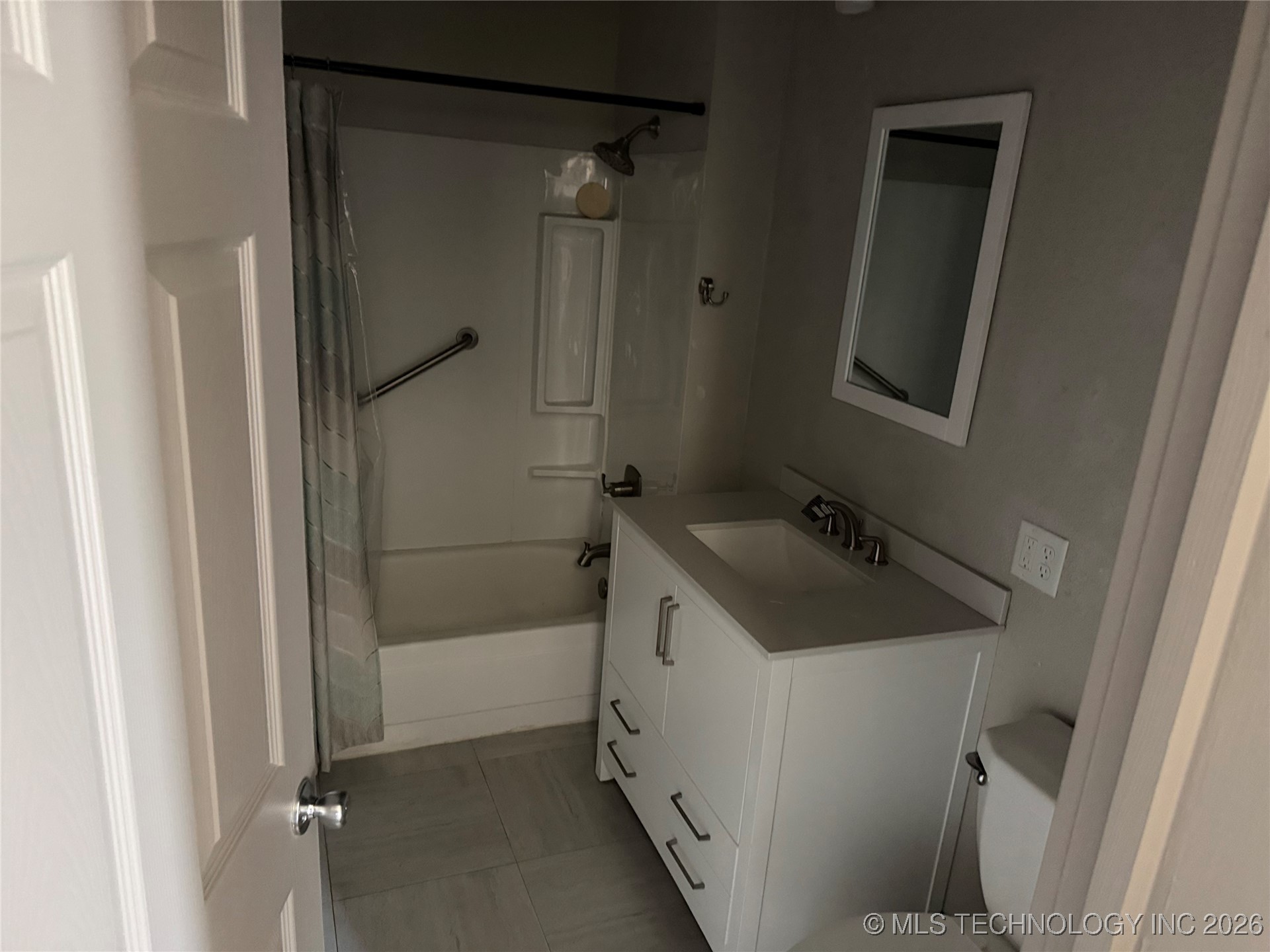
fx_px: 881
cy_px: 476
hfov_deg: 71.6
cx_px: 635
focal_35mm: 24
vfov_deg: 56.8
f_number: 1.78
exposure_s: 1/30
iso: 1000
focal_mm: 6.76
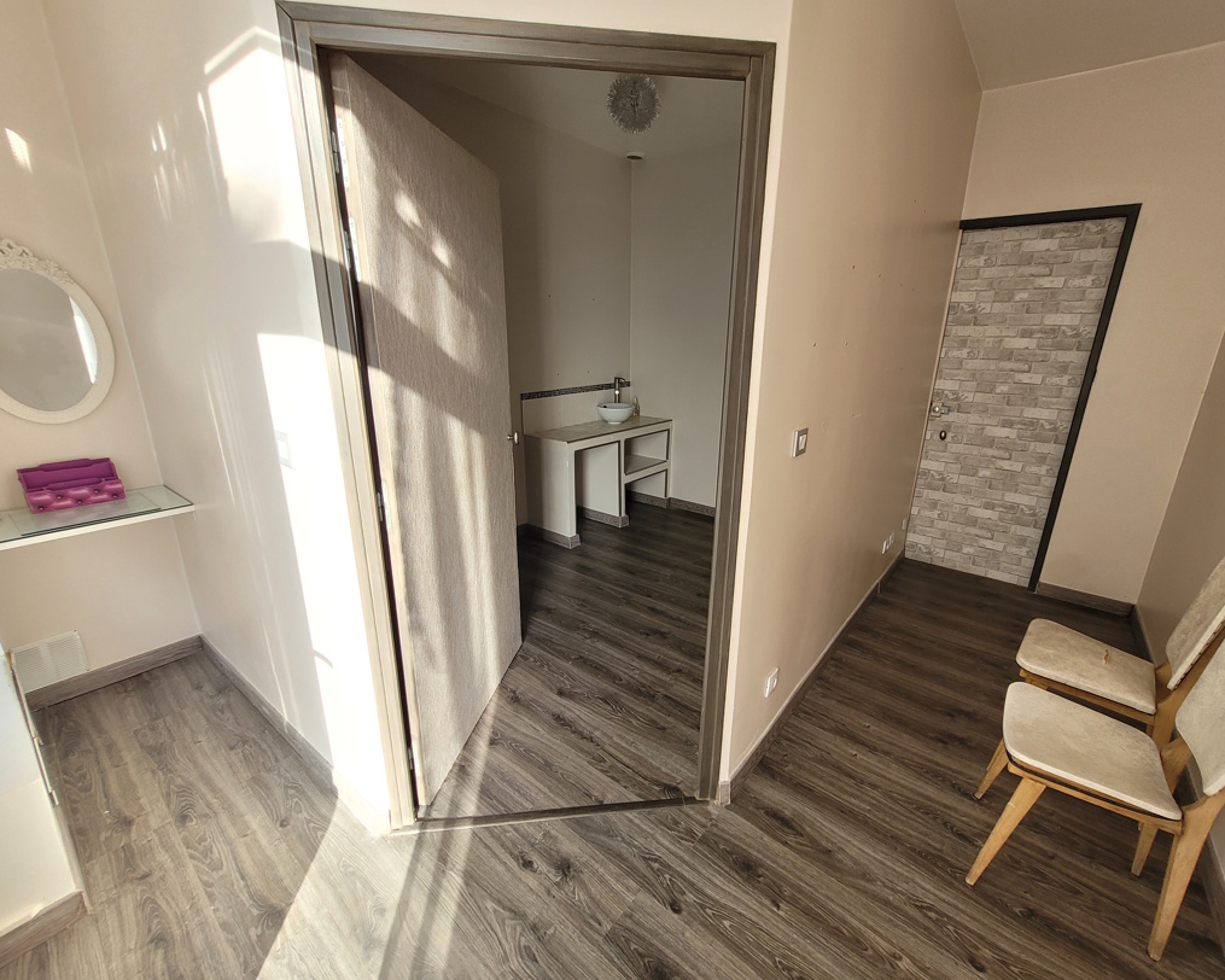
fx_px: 508
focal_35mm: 14
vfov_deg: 88.0
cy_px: 480
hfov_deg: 100.6
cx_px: 640
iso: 80
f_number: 2.2
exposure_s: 1/100
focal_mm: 1.74
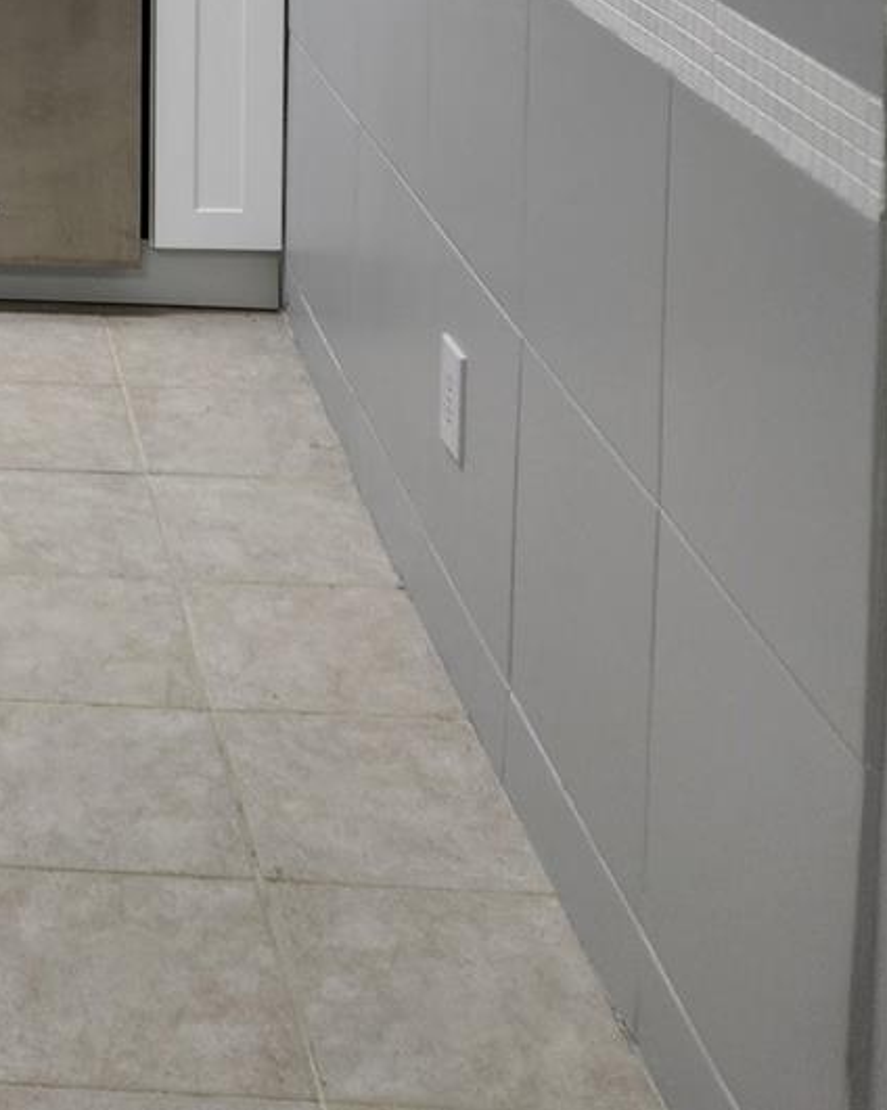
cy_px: -280
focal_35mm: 65
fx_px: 2135
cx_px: -310
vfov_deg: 25.6
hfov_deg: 21.0
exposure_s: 1/120
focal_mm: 5.4
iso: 50
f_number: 1.8
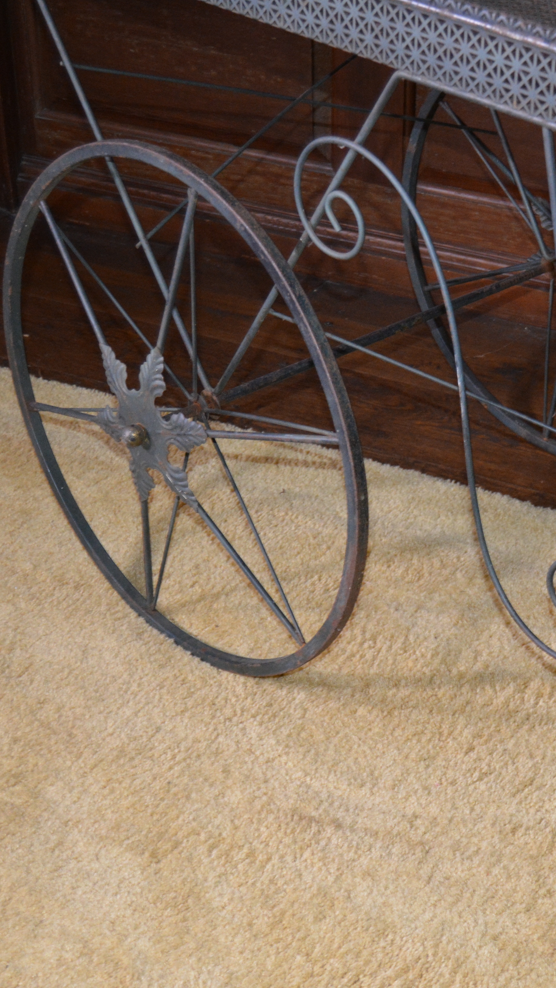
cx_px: 535
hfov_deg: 19.9
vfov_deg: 35.4
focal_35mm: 59
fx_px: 1546
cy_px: 504
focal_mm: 24
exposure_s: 1/60
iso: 1600
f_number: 3.8
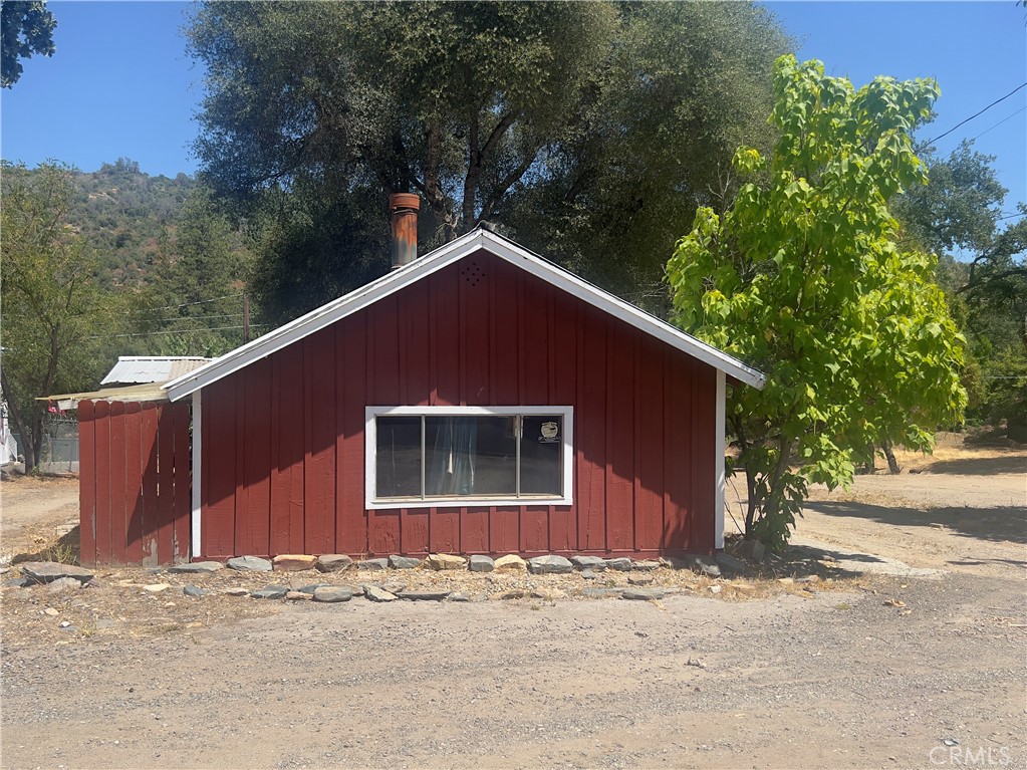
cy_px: 385
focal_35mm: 26
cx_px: 514
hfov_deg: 67.3
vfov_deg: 53.1
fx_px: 771
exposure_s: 1/2994
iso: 50
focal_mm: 5.7
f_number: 1.5
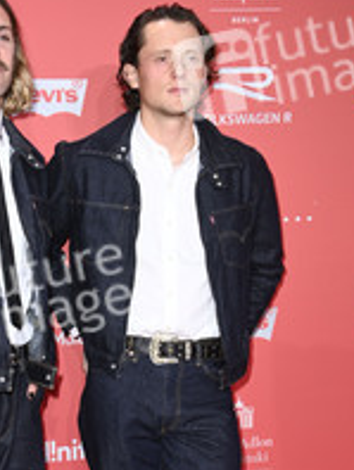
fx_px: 1320
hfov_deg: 15.2
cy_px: 420
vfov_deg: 19.8
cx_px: 78
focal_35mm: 97
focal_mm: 50
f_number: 5.6
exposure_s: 1/250
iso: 1000
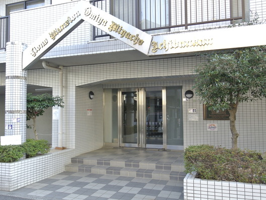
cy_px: 101
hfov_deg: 53.9
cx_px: 119
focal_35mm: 34
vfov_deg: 41.8
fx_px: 261
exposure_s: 1/80
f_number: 5.3
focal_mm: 11.5
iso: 400
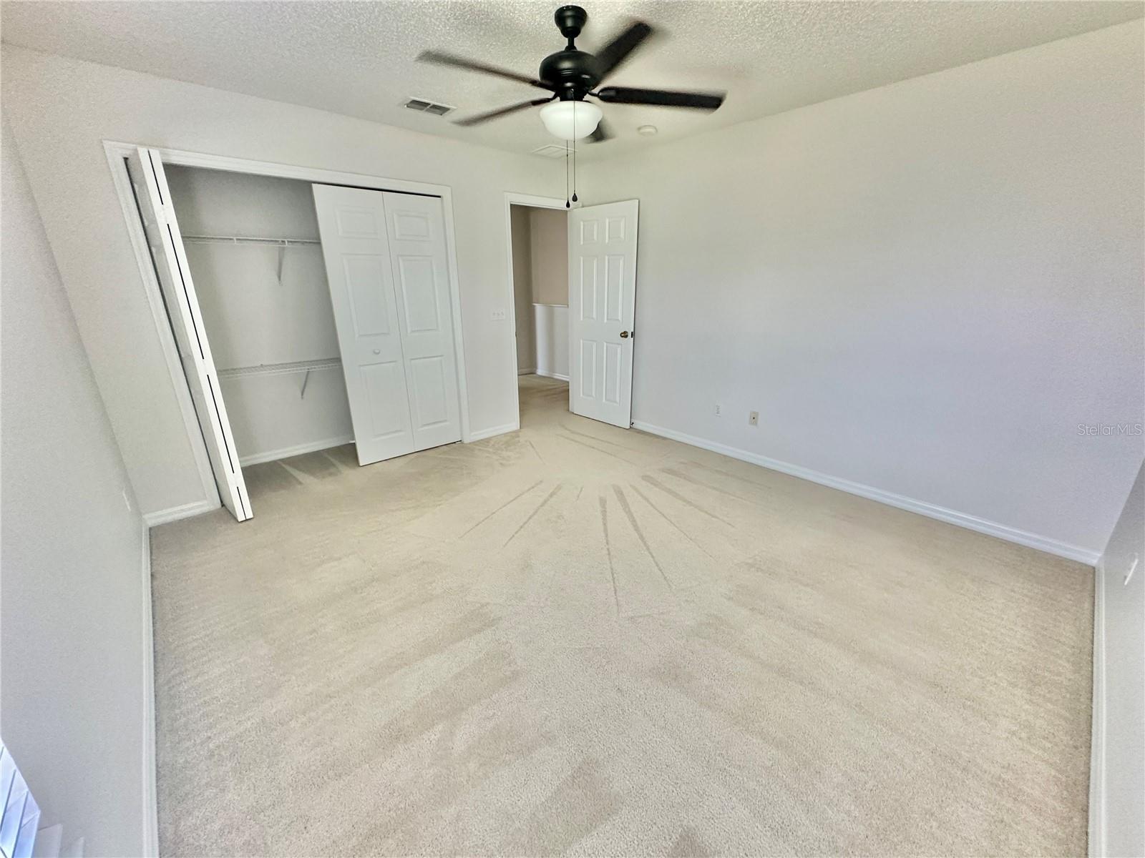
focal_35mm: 14
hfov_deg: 102.1
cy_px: 429
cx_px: 572
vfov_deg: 85.7
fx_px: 463
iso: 320
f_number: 2.2
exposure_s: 1/67
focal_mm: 2.22
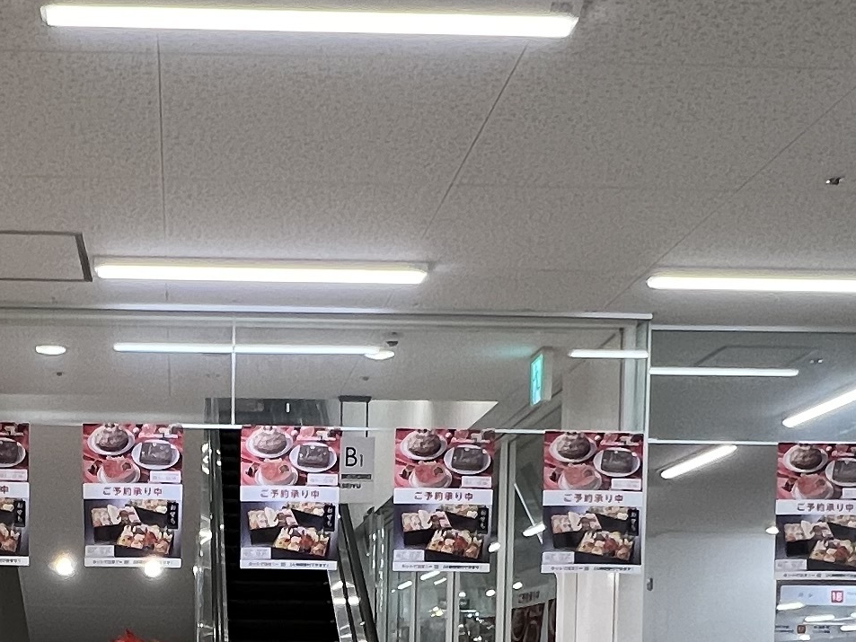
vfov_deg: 24.3
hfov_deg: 34.1
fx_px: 1360
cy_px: 757
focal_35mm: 55
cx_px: 193
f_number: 1.8
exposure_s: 1/100
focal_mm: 1.57
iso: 125
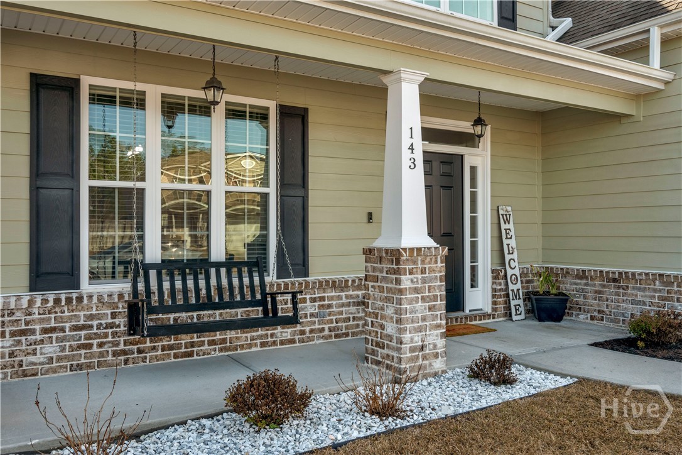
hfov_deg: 61.9
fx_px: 568
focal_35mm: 30
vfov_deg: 43.6
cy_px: 228
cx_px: 341
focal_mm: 20
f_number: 7.1
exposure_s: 1/400
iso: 250
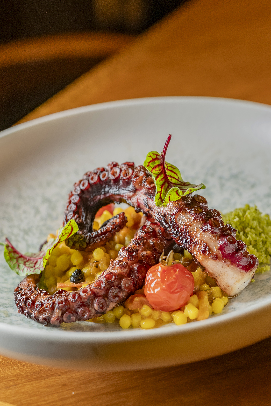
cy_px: 174
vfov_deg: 18.3
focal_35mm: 112
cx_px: 144
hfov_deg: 12.2
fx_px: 1265
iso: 400
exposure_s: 1/200
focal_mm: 90
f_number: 4.5
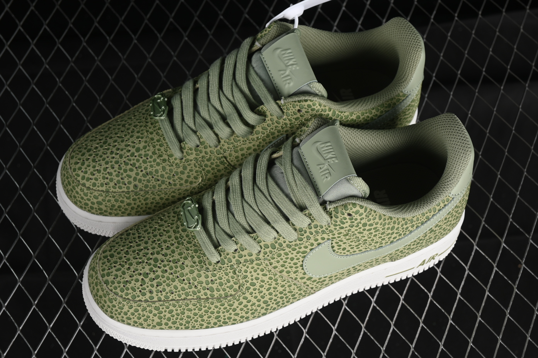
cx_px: 269
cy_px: 179
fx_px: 1121
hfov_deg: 27.0
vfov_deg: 18.2
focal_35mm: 75
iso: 160
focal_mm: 50
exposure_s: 1/80
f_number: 7.1
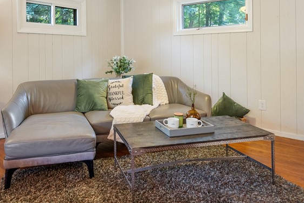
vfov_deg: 41.3
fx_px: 262
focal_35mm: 31
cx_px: 120
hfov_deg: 59.7
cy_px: 55
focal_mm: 16
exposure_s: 1/30
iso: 1250
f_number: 2.8
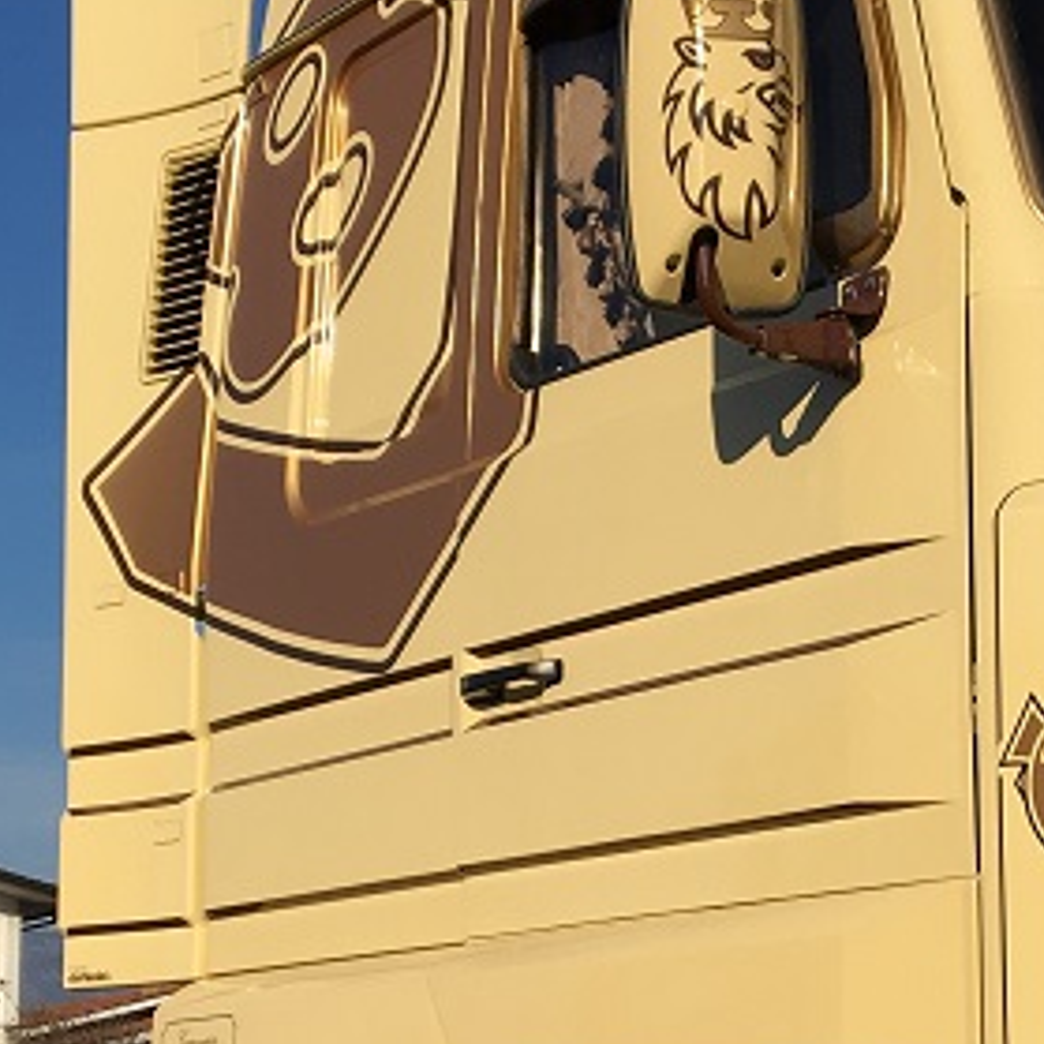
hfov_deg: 18.8
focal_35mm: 92
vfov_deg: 18.7
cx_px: 771
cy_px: 812
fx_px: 3139
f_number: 2.2
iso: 25
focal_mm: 4.15
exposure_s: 1/3077
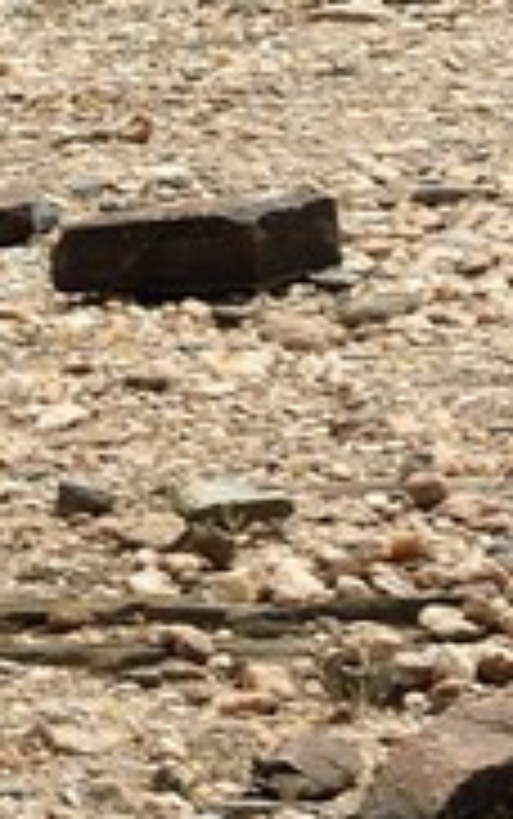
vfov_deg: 3.3
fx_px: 14026
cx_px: -2763
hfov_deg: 2.0
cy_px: -1134
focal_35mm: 628
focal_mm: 70
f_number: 13
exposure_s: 1/400
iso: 200
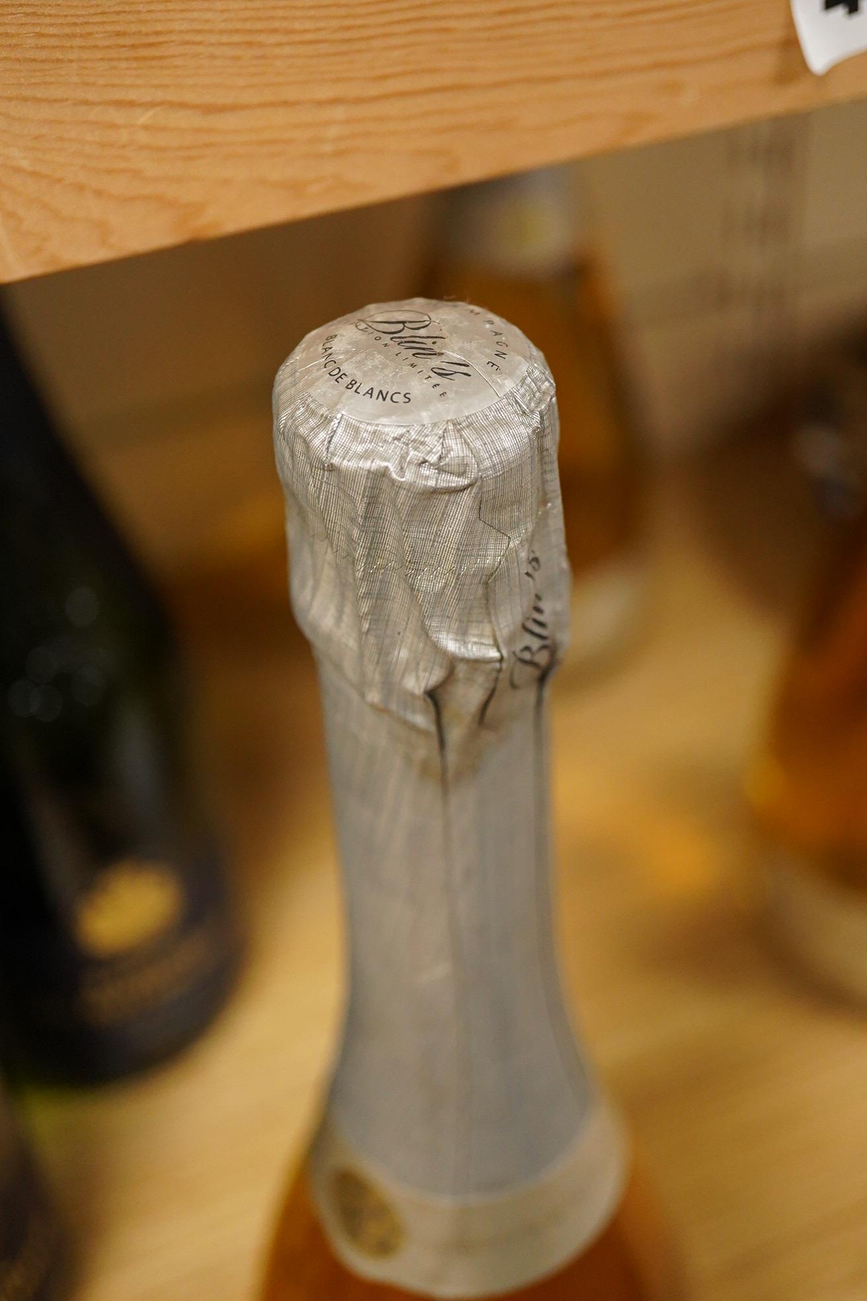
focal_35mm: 45
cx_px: 434
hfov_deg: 29.9
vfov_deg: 43.6
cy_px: 650
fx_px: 1625
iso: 2500
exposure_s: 1/320
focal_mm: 30
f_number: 3.5
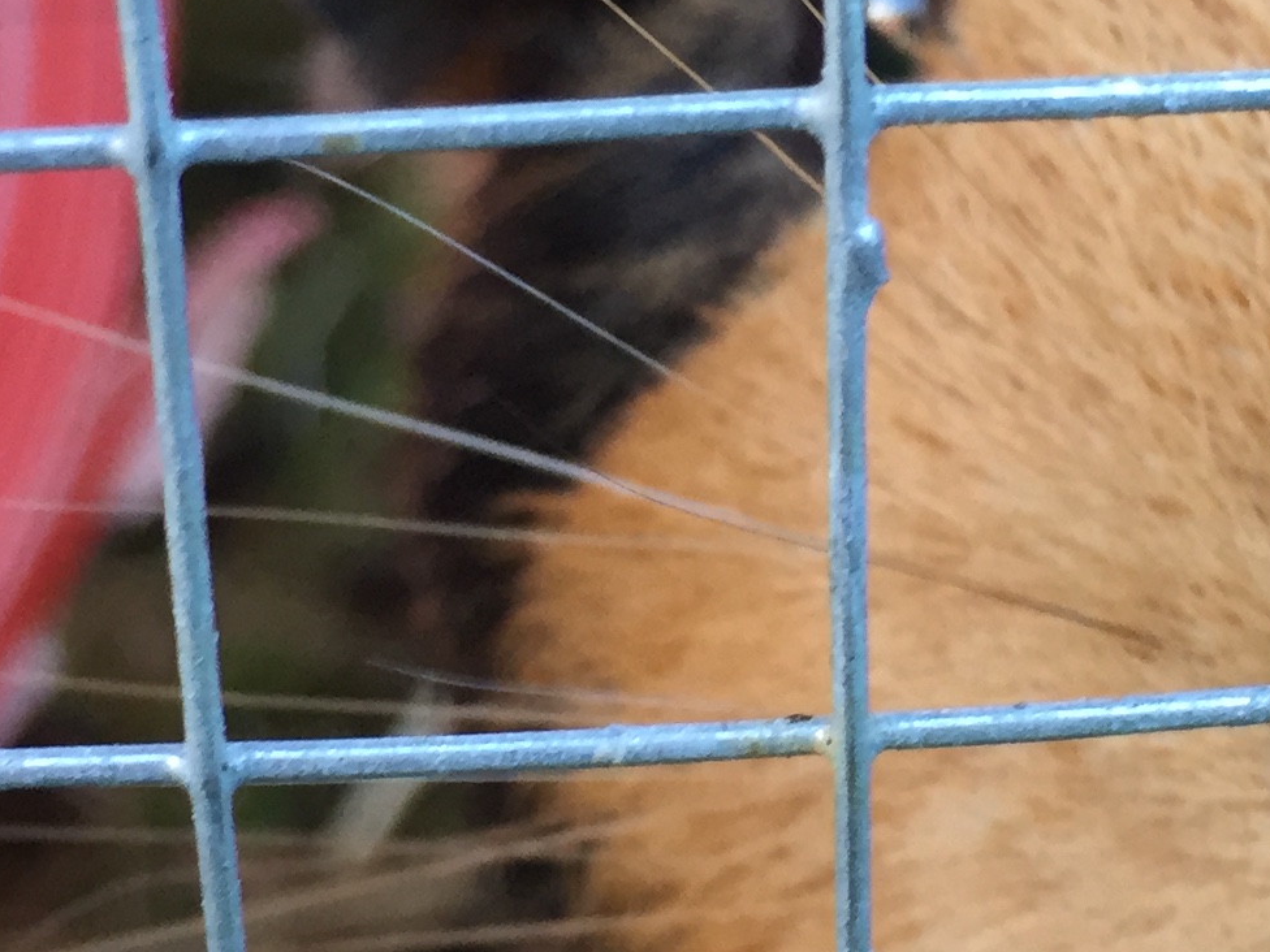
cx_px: 976
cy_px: 307
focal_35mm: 97
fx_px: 3559
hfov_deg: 20.1
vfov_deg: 15.2
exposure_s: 1/33
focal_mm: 4.15
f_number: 2.2
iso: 40
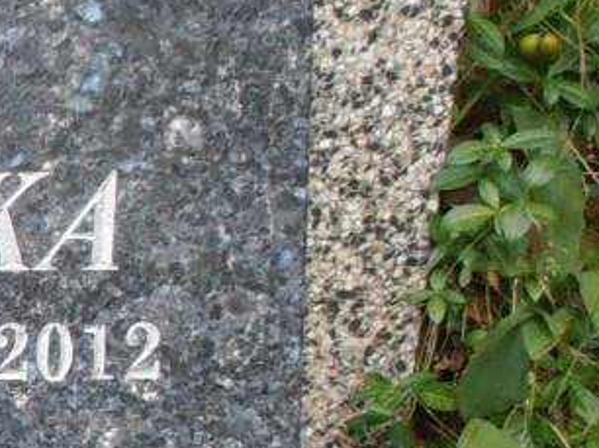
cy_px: 485
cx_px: -421
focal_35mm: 113
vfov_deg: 12.9
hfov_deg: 15.4
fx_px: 1954
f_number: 3
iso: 125
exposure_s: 1/25
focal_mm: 4.2
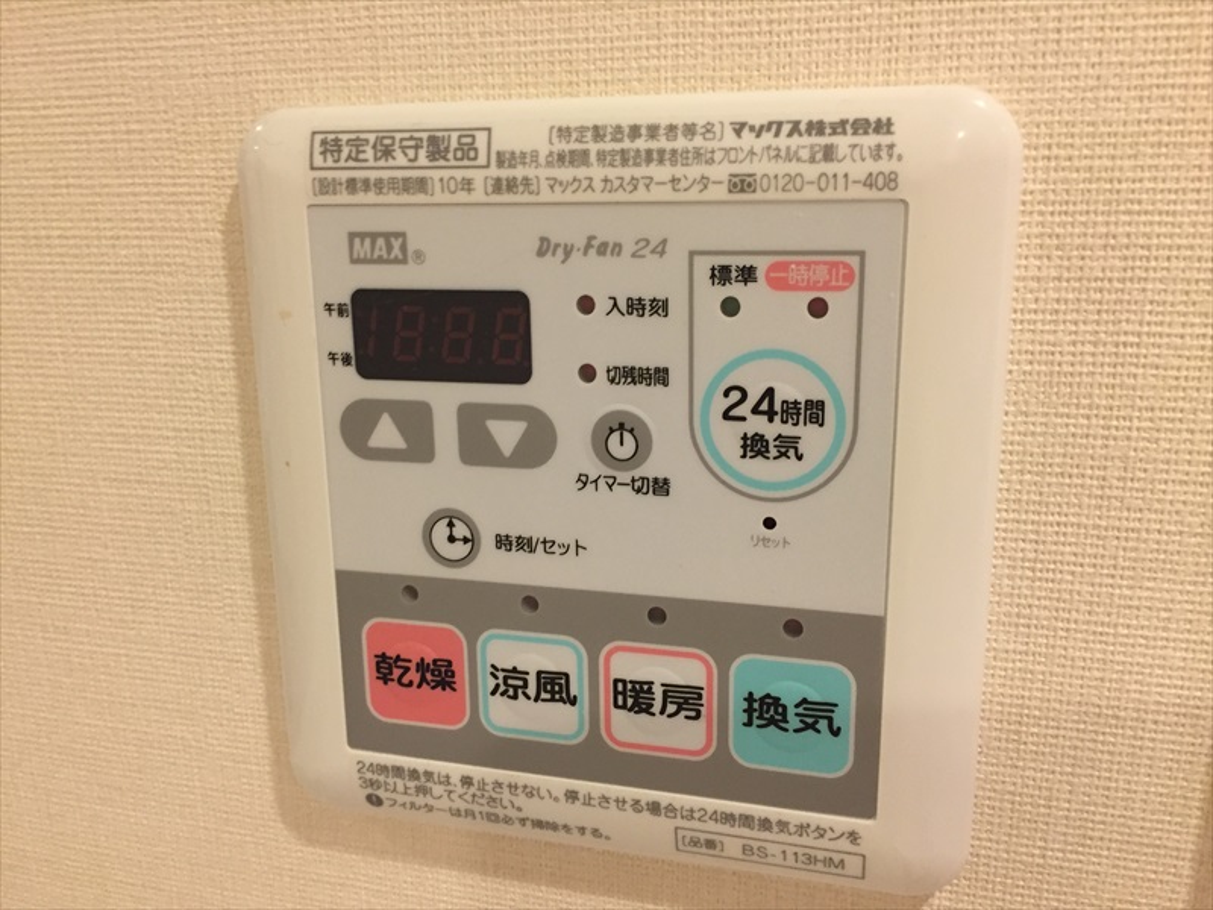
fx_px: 1016
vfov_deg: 48.2
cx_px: 606
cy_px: 455
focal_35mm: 29
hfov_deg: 61.7
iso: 160
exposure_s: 1/30
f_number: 2.2
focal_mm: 4.15
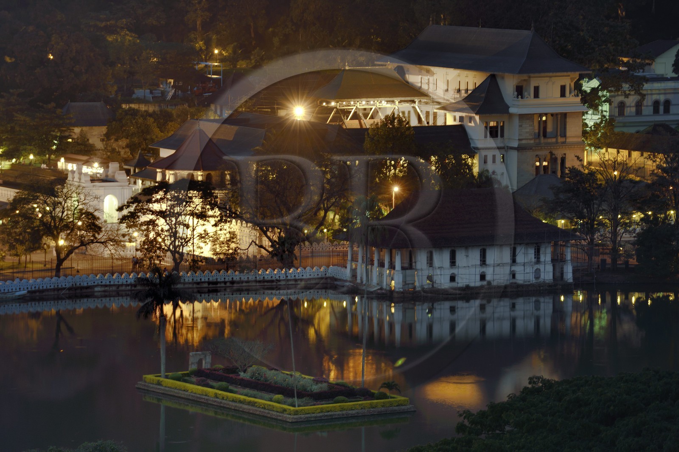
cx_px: 340
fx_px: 3581
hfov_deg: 10.8
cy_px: 226
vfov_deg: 7.2
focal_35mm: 190
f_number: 5
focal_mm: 190
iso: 400
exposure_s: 2
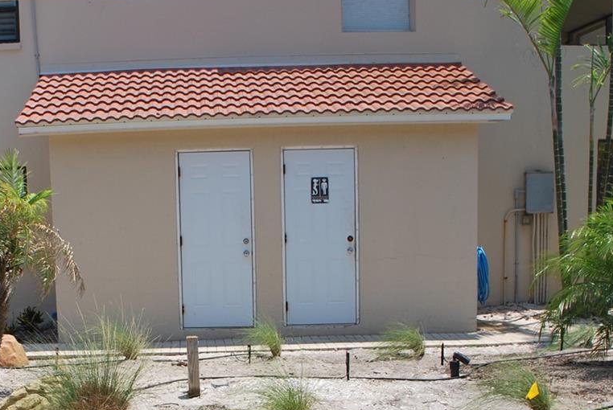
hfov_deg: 31.5
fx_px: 1074
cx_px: 178
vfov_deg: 21.3
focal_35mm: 63
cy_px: 334
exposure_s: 1/320
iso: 100
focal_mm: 20
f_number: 9
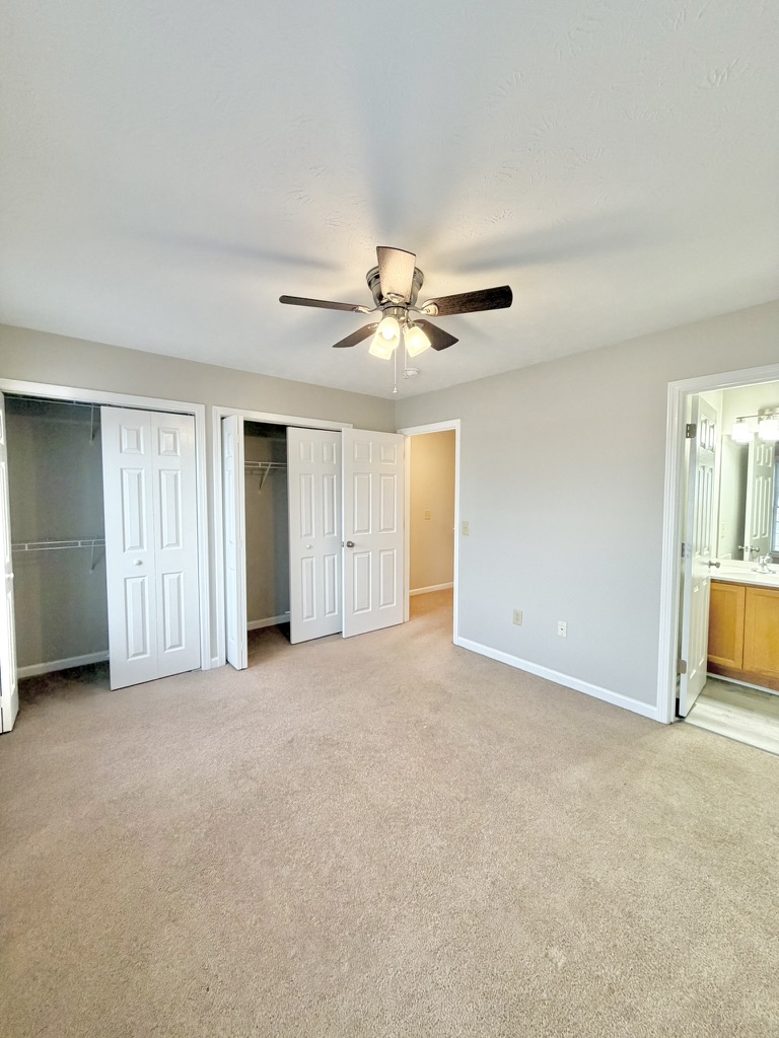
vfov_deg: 102.1
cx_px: 390
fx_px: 420
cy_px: 519
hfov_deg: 85.7
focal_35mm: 14
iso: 200
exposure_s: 1/120
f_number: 2.2
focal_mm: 2.22
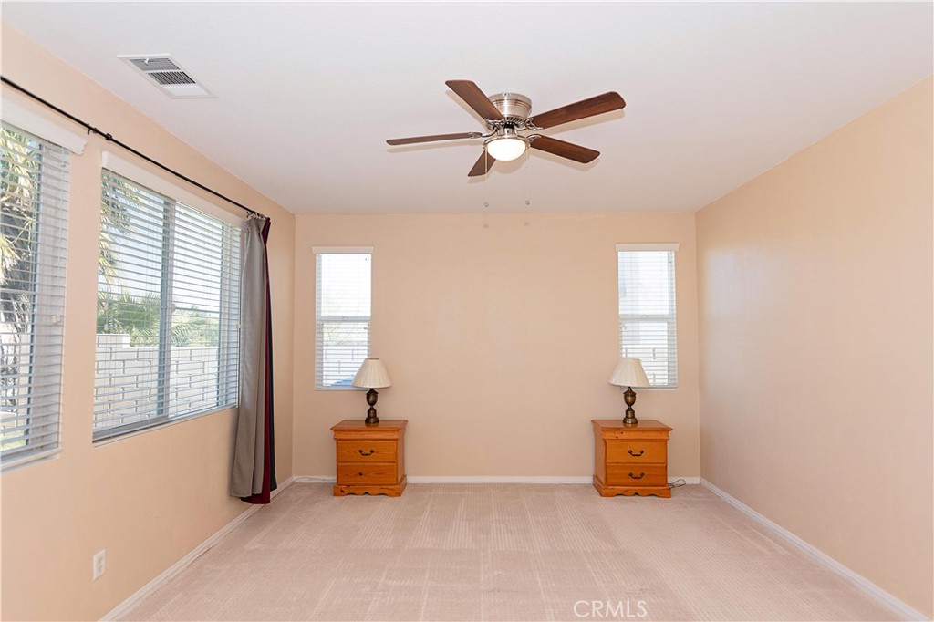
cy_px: 311
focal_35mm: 19
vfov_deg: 64.5
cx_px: 467
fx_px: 493
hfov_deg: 86.9
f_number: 4.5
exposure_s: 1/250
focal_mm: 13
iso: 200
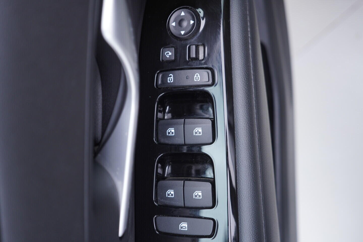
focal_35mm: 36
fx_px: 363
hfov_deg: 53.1
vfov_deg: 36.9
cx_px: 182
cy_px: 121
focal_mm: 24
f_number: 2.8
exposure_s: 1/40
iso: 200
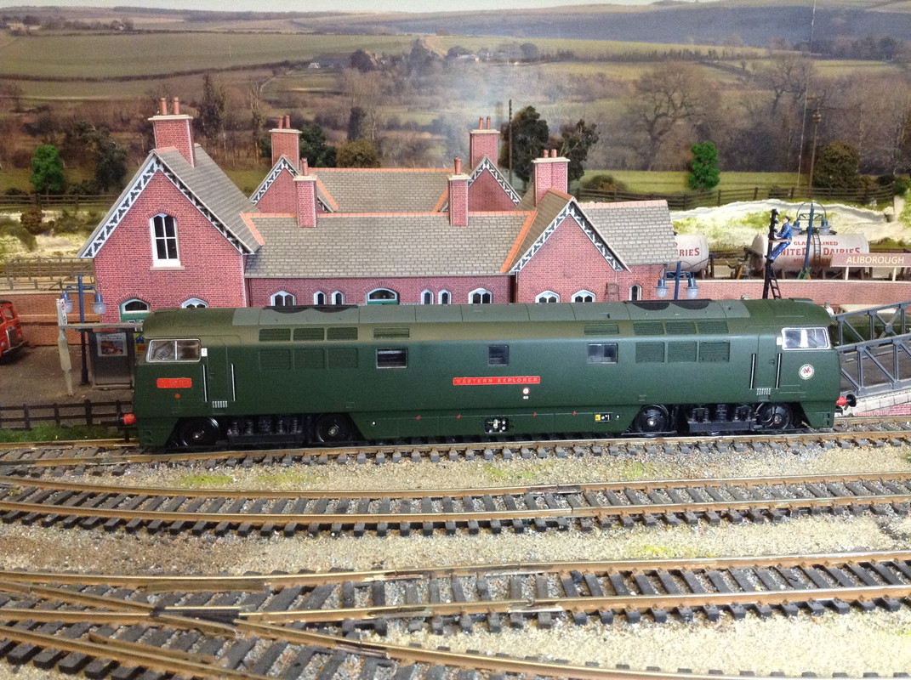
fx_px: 867
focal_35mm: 33
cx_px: 456
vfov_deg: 42.8
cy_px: 340
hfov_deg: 55.4
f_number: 2.4
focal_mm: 3.3
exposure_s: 1/24
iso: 200
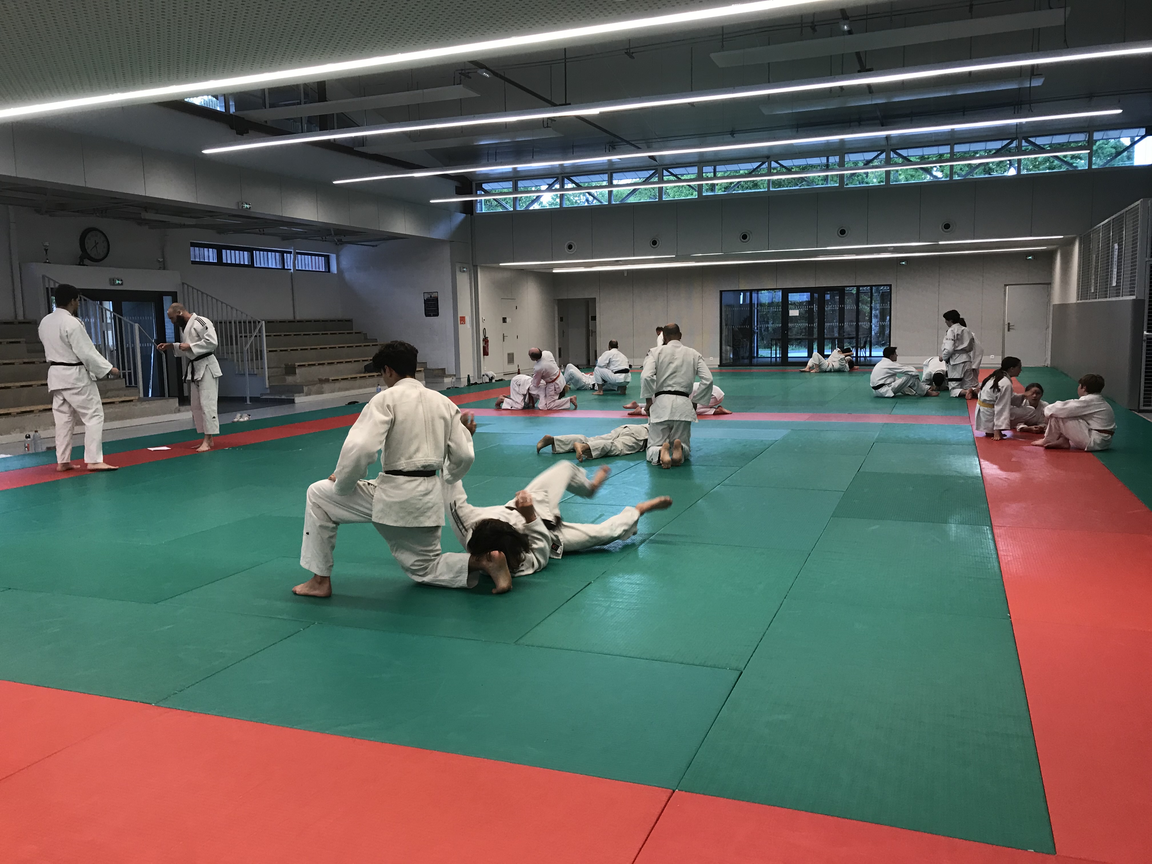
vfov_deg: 49.7
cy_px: 432
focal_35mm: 28
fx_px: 932
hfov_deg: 63.4
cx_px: 576
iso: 20
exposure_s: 1/33
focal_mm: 3.99
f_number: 1.8
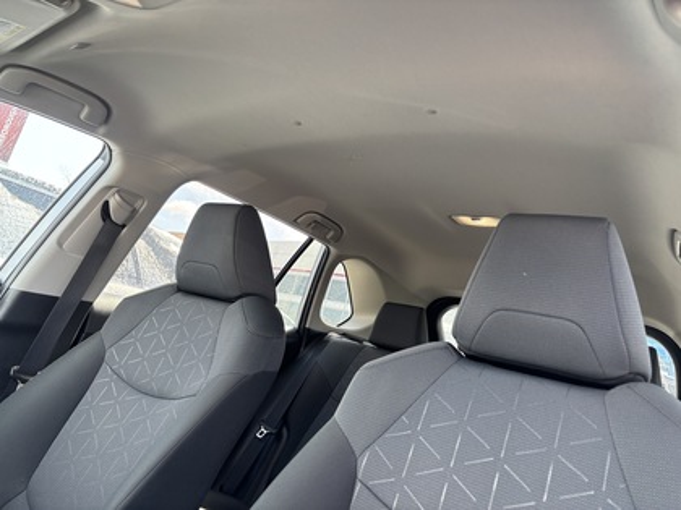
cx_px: 340
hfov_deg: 67.3
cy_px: 255
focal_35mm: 26
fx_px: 511
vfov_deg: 53.1
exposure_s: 1/121
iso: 80
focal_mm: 5.96
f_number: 1.6
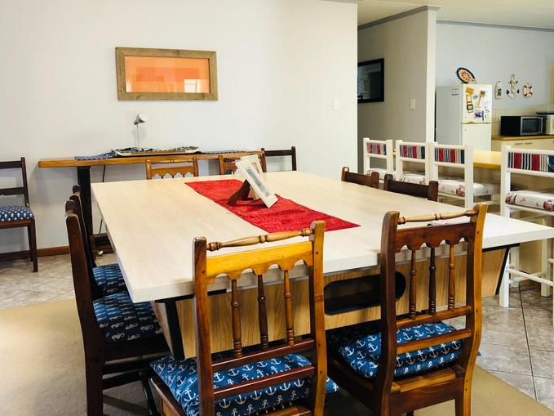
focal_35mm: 33
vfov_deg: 42.8
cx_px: 319
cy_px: 181
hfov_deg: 55.1
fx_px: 528
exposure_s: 1/17
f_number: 1.8
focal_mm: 3.99
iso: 50
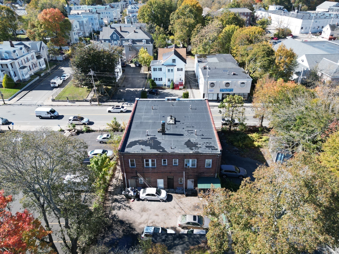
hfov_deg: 71.6
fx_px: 235
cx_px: 170
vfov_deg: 56.8
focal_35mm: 24
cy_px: 127
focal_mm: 6.72
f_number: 1.7
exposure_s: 1/1250
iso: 200
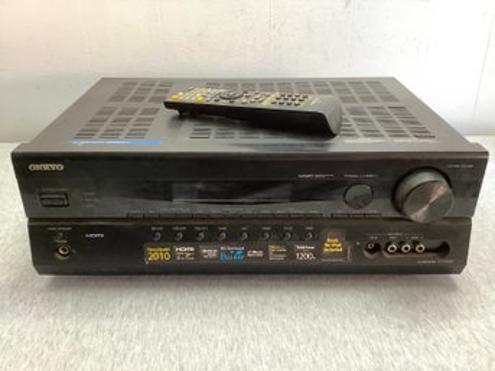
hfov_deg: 58.4
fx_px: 443
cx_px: 248
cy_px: 186
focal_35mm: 31
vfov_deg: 45.4
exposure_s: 1/60
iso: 200
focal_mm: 3.3
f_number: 2.4
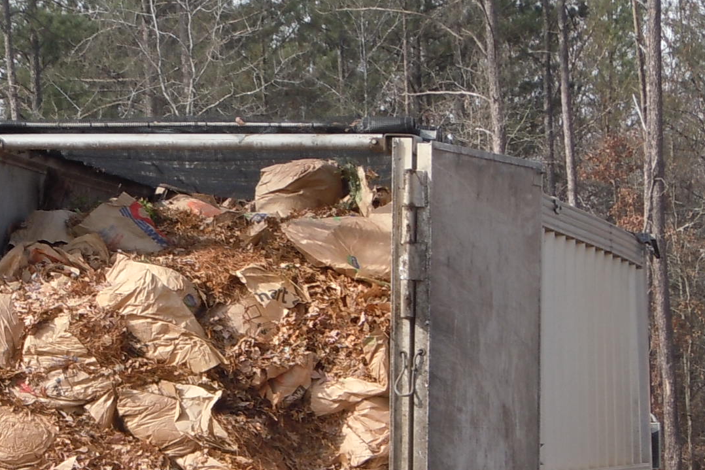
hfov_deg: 6.9
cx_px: 201
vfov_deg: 4.6
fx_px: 5875
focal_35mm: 300
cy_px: 382
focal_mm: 21.5
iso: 100
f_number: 5.4
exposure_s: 1/200
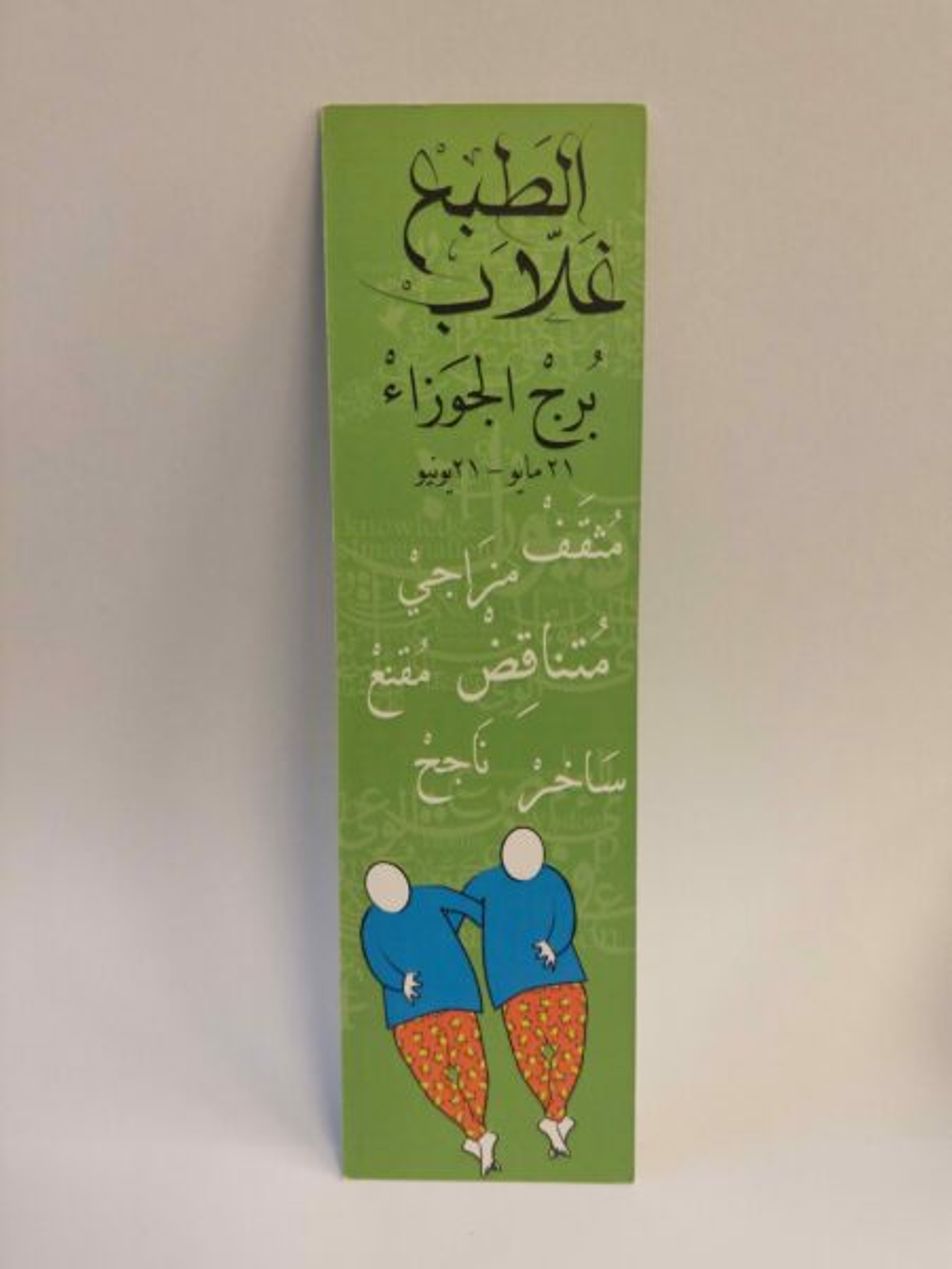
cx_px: 476
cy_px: 634
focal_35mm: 25
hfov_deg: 54.9
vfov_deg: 69.4
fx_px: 917
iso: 200
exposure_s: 1/50
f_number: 1.8
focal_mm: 5.23
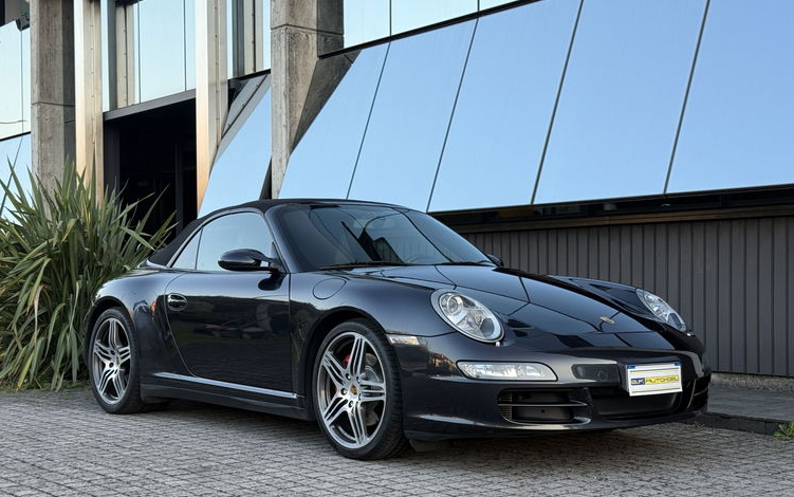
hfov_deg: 38.9
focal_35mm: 52
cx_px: 391
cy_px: 296
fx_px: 1126
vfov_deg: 24.9
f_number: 1.78
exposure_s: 1/268
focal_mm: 6.76
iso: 64
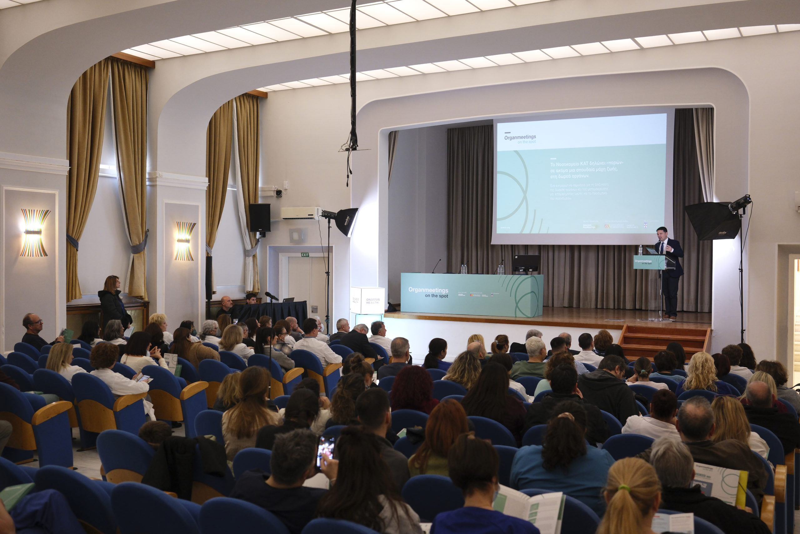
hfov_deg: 54.4
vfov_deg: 37.9
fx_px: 778
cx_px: 400
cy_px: 267
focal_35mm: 35
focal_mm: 23
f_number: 2.2
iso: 1250
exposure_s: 1/210
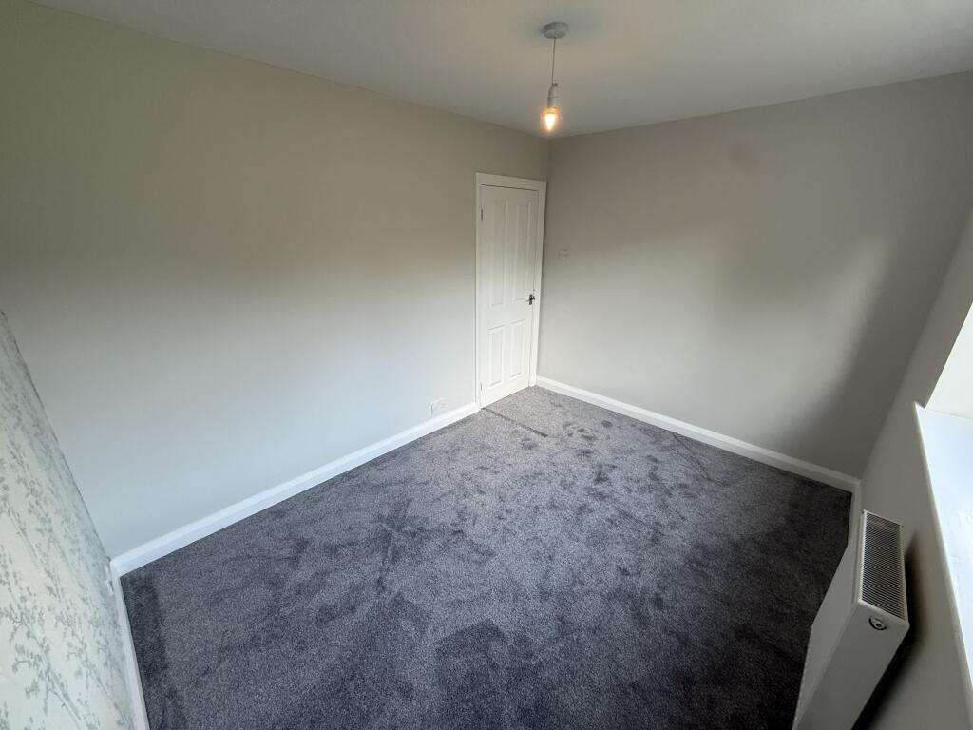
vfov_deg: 85.7
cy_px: 365
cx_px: 486
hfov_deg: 102.1
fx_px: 394
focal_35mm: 14
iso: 125
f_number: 2.2
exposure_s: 1/100
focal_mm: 2.22
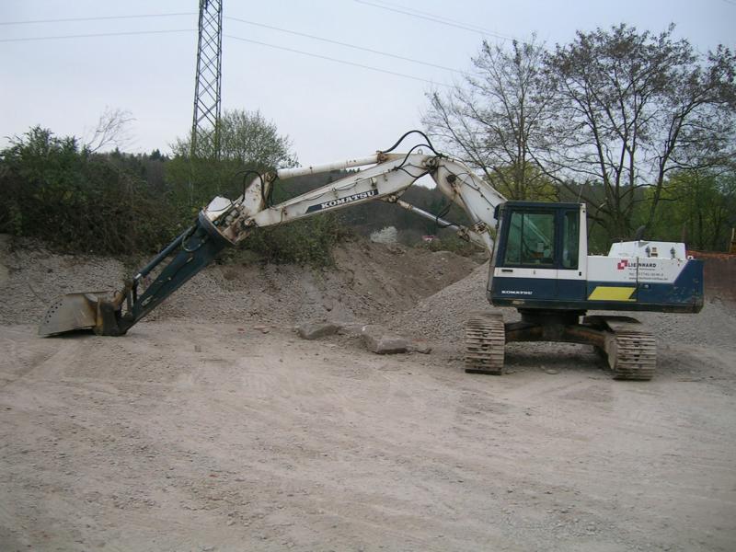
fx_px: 744
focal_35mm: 35
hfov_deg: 52.6
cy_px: 276
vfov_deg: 40.7
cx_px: 368
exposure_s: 1/101
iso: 50
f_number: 2.8
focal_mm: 5.4
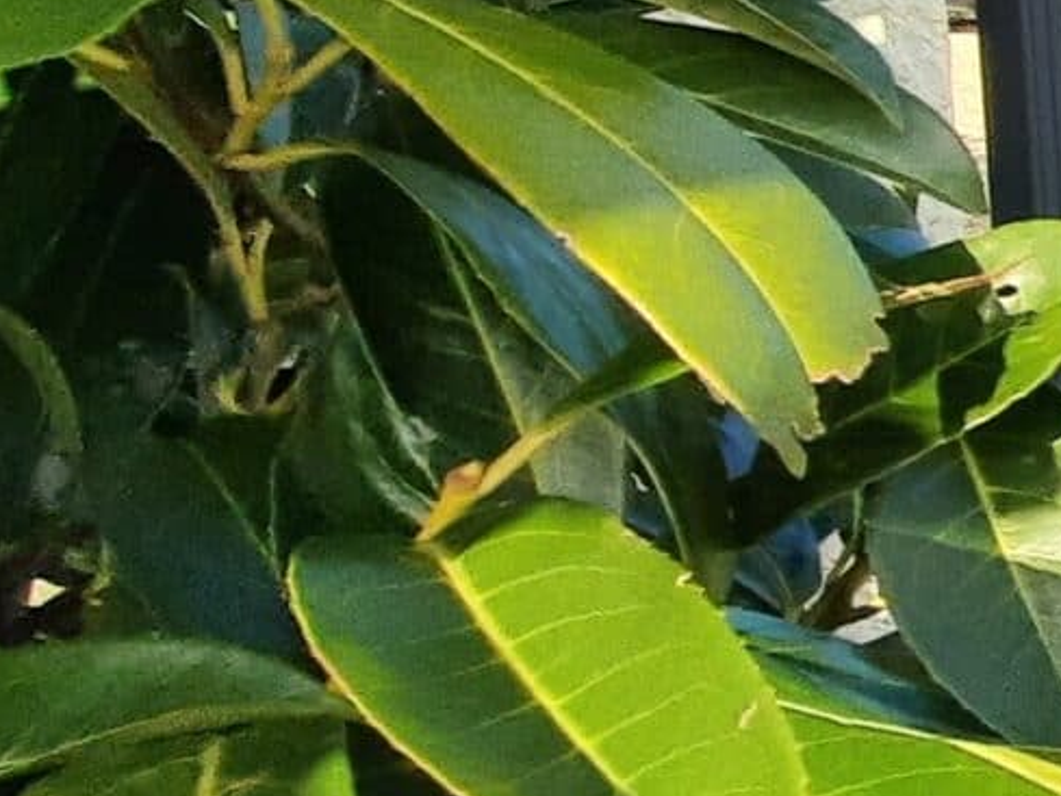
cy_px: 345
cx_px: 2513
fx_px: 2085
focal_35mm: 68
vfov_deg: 21.6
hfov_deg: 15.5
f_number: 2.2
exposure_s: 1/943
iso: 40
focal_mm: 1.74
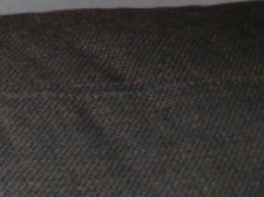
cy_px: -190
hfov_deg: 12.5
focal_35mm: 145
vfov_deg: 9.6
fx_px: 1105
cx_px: -208
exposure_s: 1/60
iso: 200
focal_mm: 6.3
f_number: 2.8
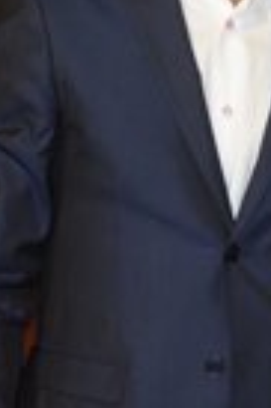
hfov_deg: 3.2
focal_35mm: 427
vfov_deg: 4.8
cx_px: 214
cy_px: 133
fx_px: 4833
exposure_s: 1/250
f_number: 2.8
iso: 400
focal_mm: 130
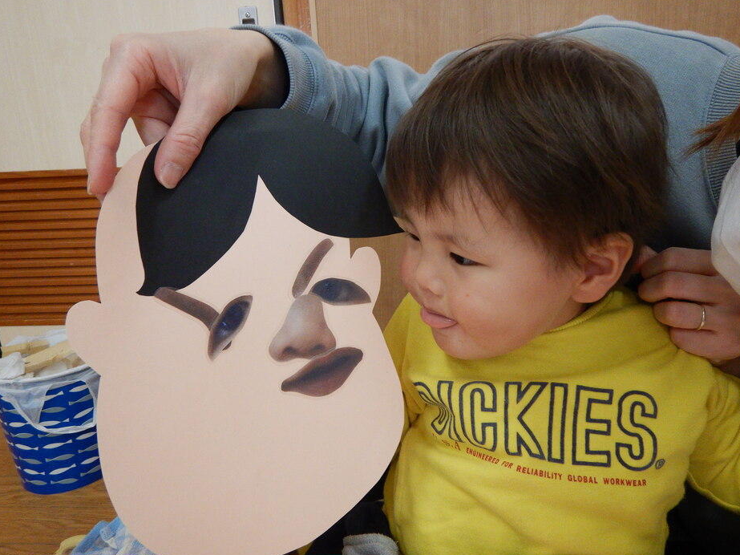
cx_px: 383
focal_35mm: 26
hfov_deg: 67.3
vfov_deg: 53.0
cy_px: 263
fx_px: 556
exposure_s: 1/40
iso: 125
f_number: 2.8
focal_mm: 4.3
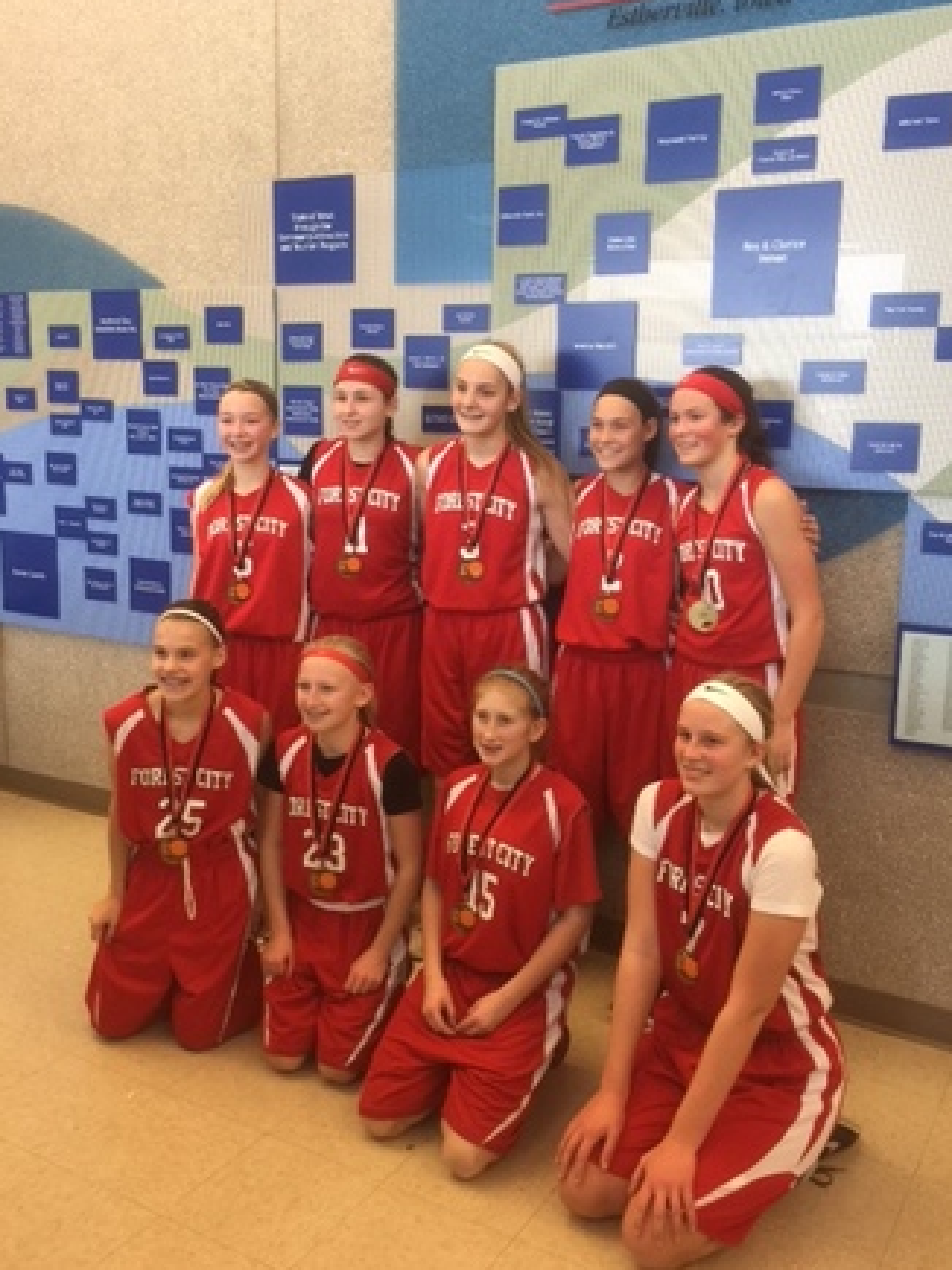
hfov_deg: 44.1
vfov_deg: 56.8
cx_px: 479
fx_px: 1174
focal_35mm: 32
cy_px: 604
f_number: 2.2
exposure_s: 1/15
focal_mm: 4.15
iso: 100
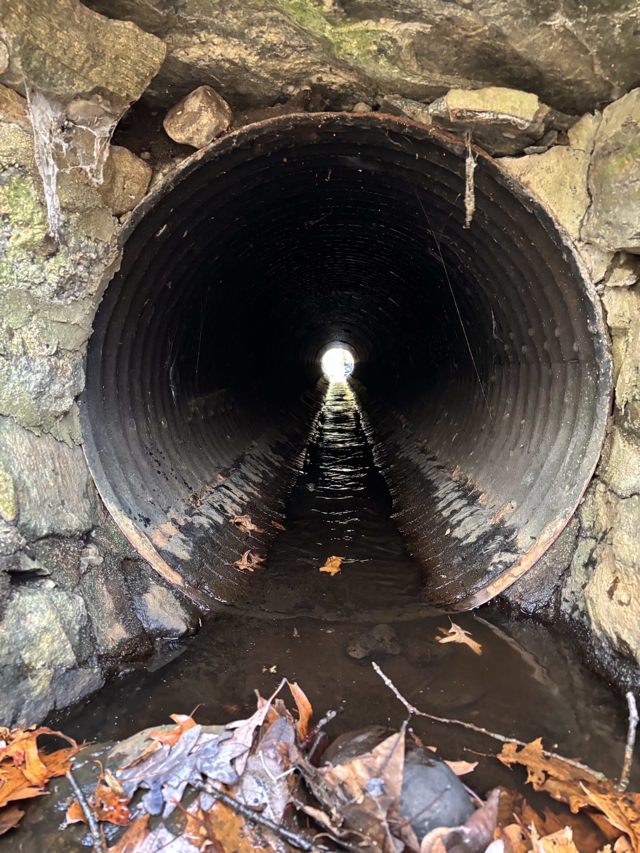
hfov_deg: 53.1
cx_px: 320
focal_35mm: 26
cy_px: 426
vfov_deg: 67.3
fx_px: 641
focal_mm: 5.96
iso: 640
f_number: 1.6
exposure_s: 1/30
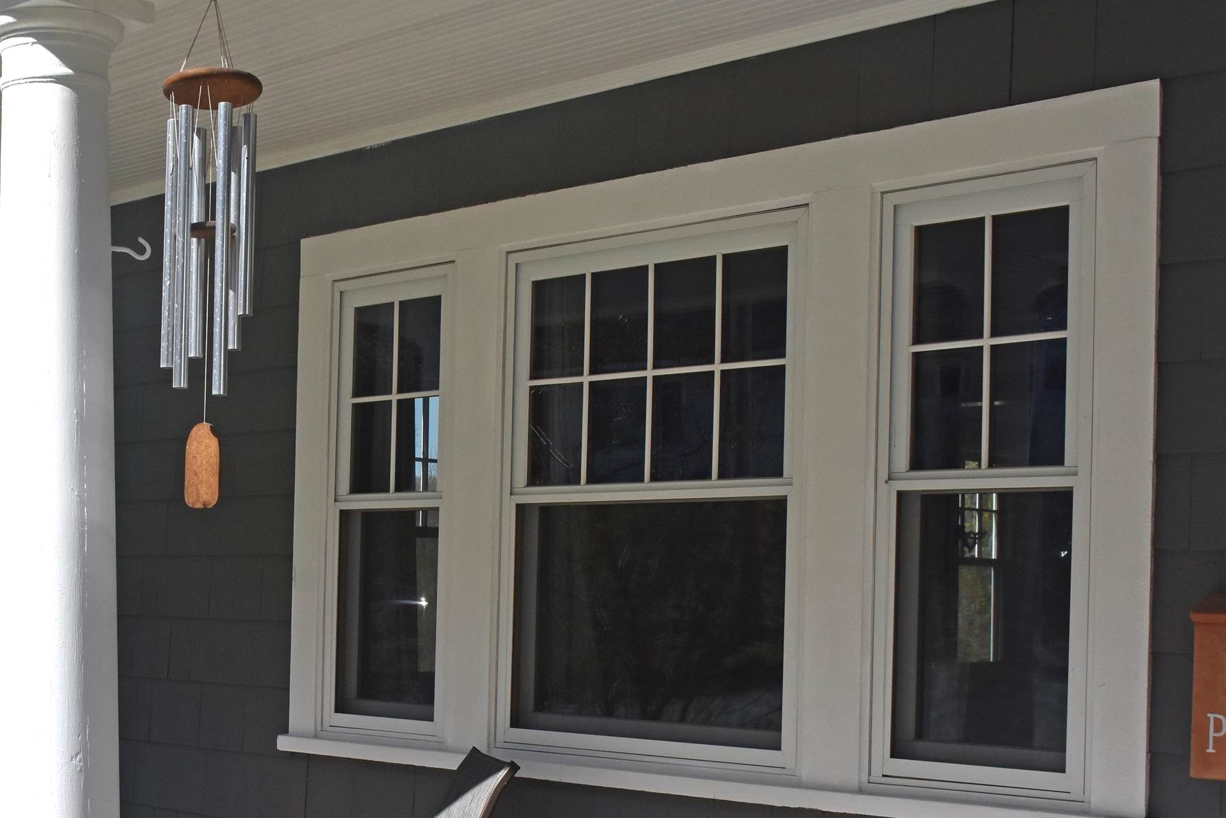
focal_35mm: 56
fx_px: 1907
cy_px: 558
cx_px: 369
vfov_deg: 24.1
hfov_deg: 35.1
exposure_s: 1/500
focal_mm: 22
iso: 560
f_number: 8
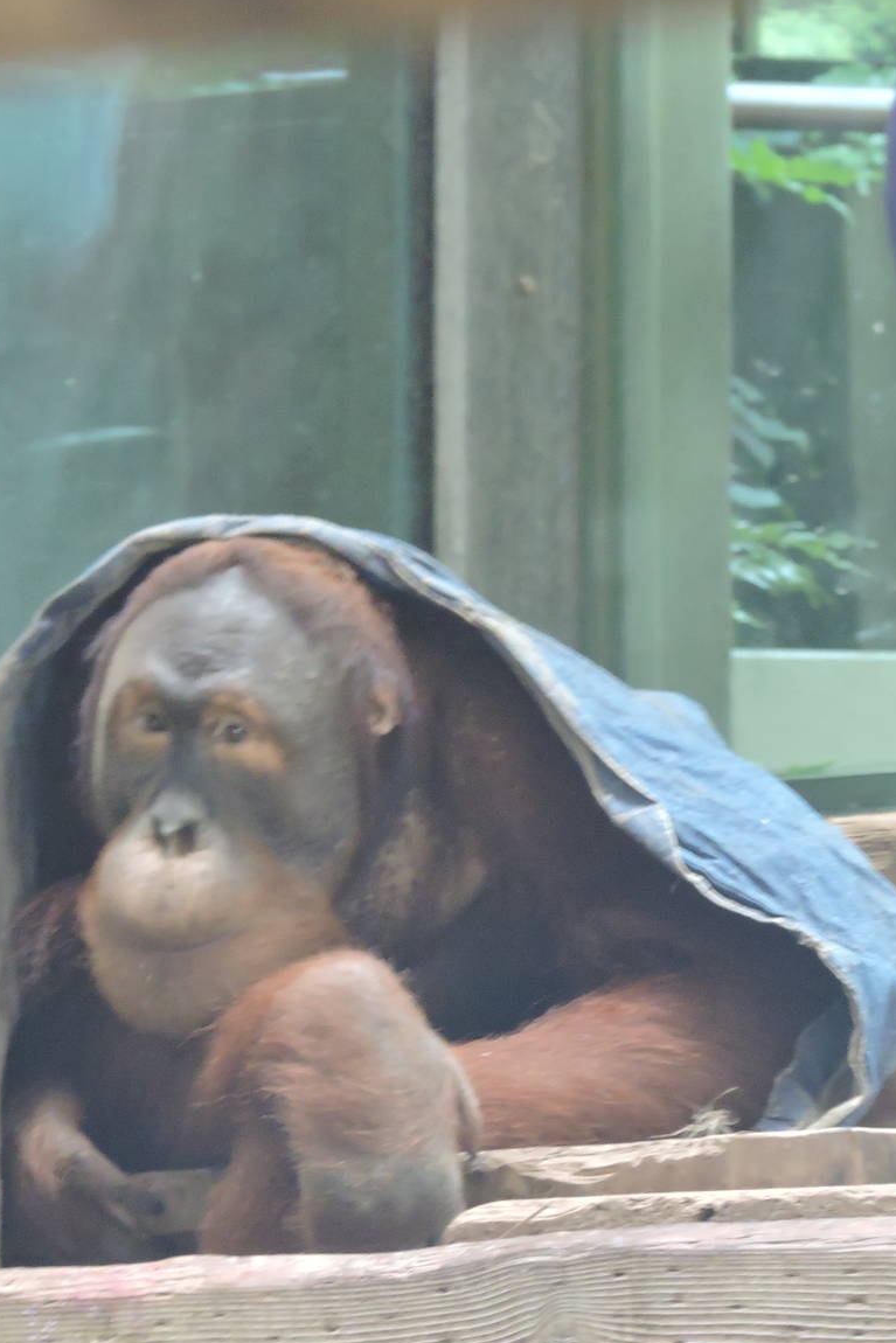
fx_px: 29706
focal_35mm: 796
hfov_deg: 1.7
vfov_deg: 2.6
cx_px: 417
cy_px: 687
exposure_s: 1/15
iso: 800
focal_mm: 98.1
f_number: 4.9
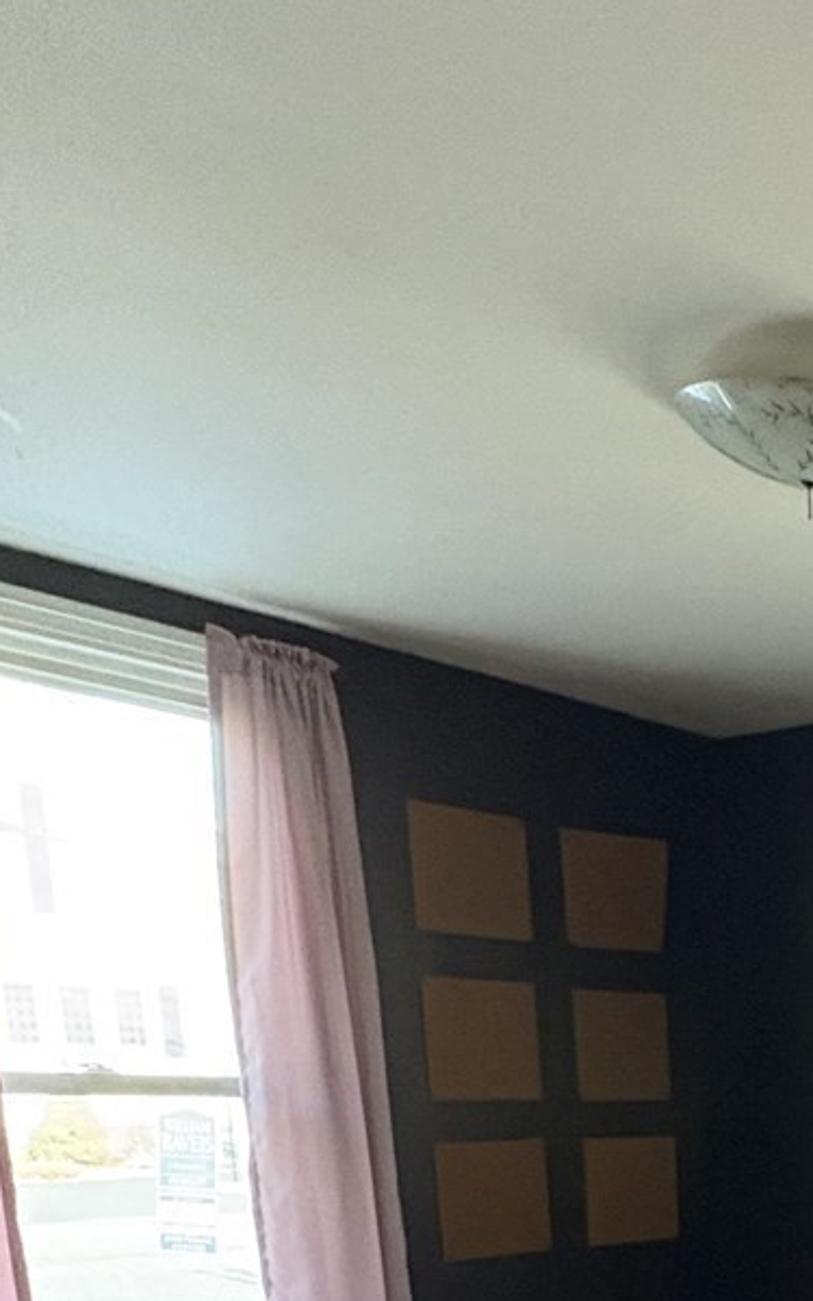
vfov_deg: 43.4
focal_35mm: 38
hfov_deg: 26.8
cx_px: 1125
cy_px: 1329
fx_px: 1347
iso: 640
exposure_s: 1/60
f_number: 2.2
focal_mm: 2.22
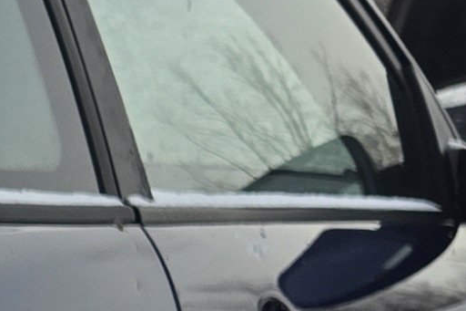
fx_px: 2420
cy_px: 672
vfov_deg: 7.0
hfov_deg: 9.4
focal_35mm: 187
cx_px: -759
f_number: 1.8
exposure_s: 1/647
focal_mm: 5.4
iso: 25
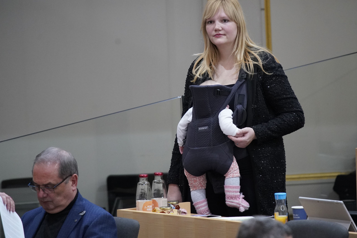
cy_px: 96
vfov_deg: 1.8
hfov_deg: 2.7
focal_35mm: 759
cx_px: 201
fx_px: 7526
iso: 6400
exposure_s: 1/250
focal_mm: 600
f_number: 6.3
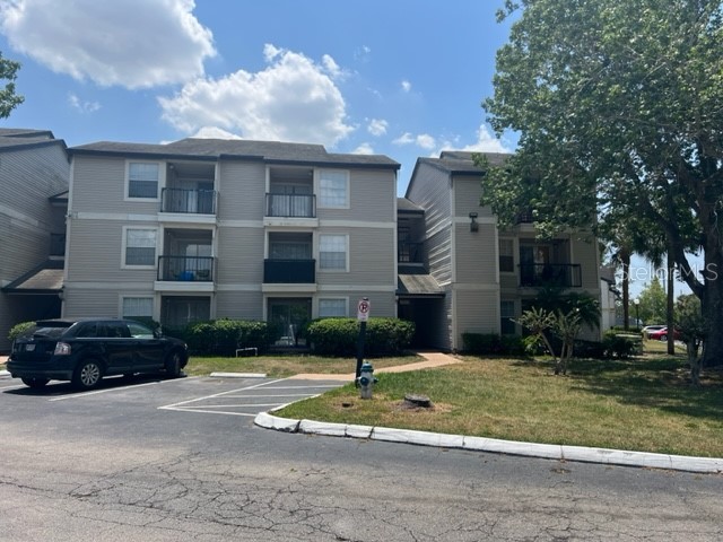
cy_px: 271
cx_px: 362
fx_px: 543
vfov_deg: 53.1
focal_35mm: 26
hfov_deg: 67.3
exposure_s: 1/4630
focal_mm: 5.7
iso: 50
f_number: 1.5
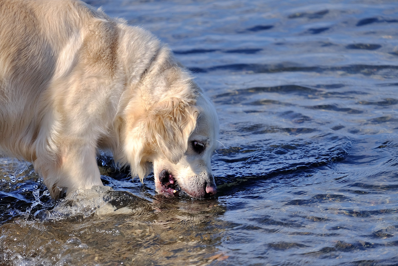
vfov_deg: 5.3
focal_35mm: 259
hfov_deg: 8.0
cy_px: 133
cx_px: 199
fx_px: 2863
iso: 200
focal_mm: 172.4
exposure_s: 1/1000
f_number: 4.7
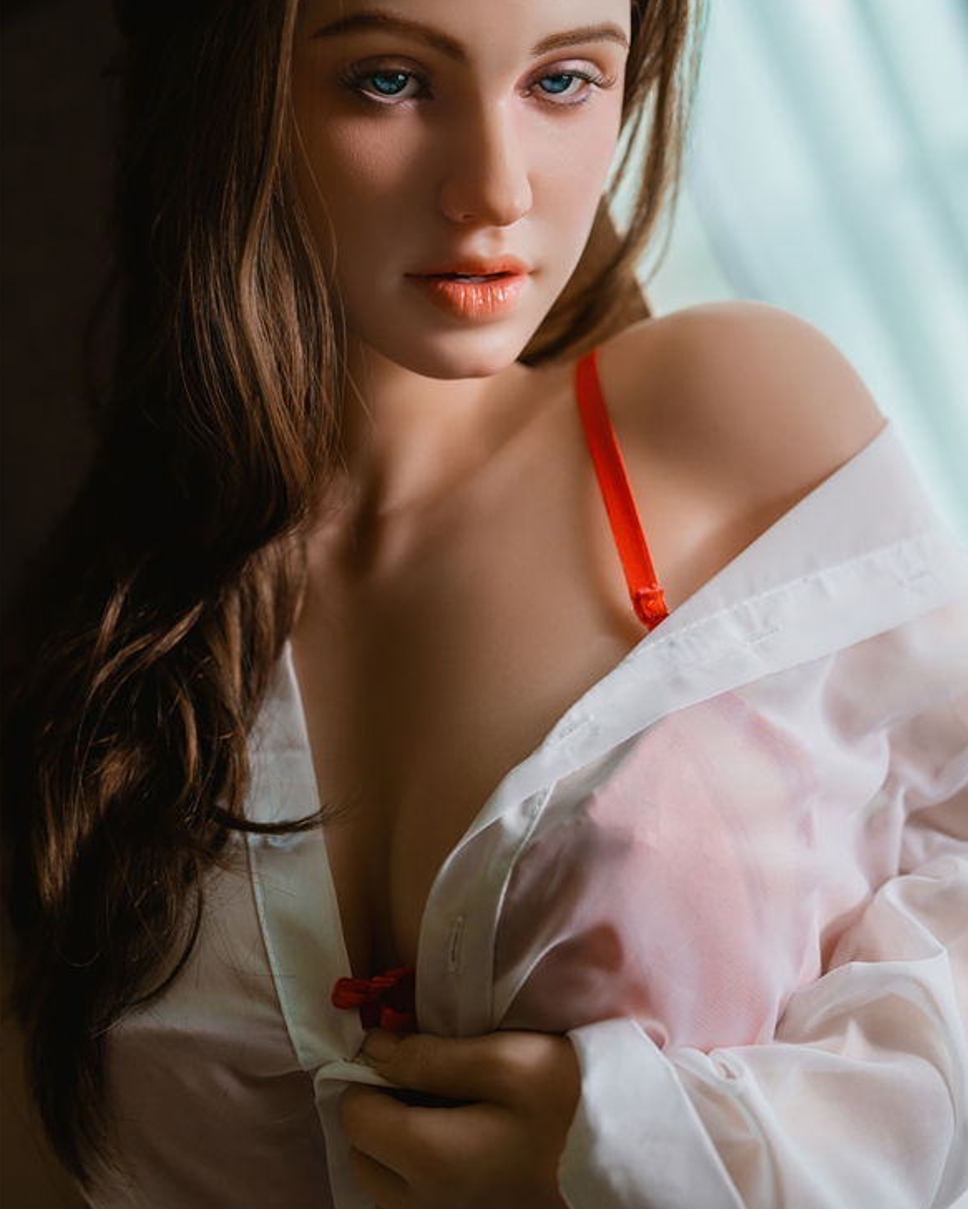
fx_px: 2076
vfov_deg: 32.4
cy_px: 502
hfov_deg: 26.3
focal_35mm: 58
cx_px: 488
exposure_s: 1/160
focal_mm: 50
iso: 200
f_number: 2.8
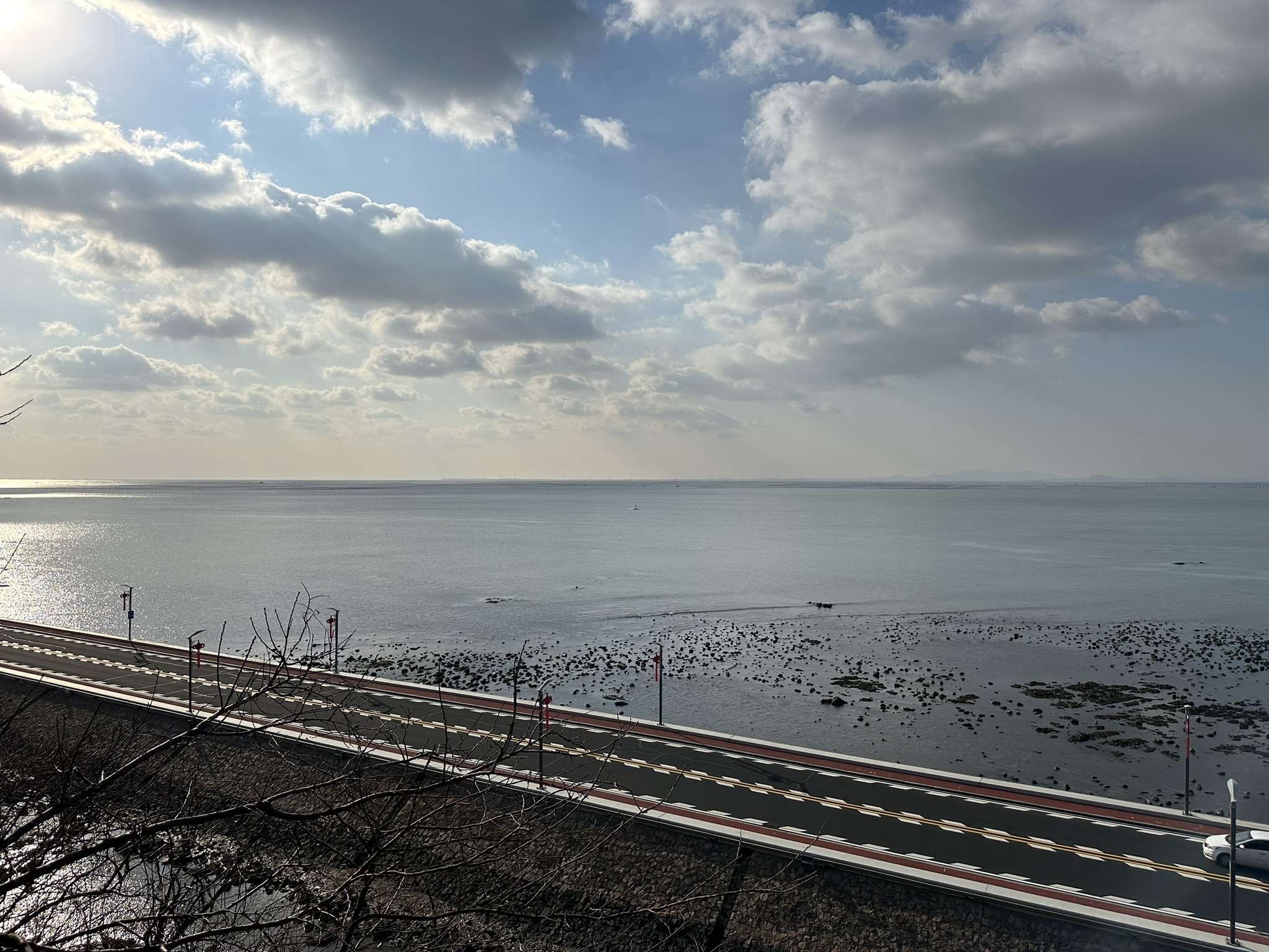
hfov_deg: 71.6
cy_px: 476
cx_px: 634
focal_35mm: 24
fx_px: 880
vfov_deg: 56.8
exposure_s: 1/18519
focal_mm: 6.86
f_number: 1.78
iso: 100
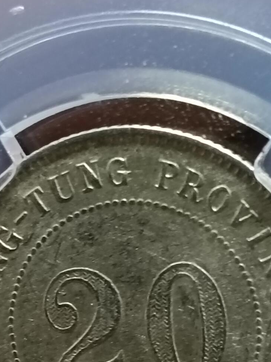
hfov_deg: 13.7
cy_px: 322
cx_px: 136
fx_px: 1127
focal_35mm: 108
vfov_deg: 17.9
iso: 400
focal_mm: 3.98
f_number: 1.8
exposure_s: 1/33.3
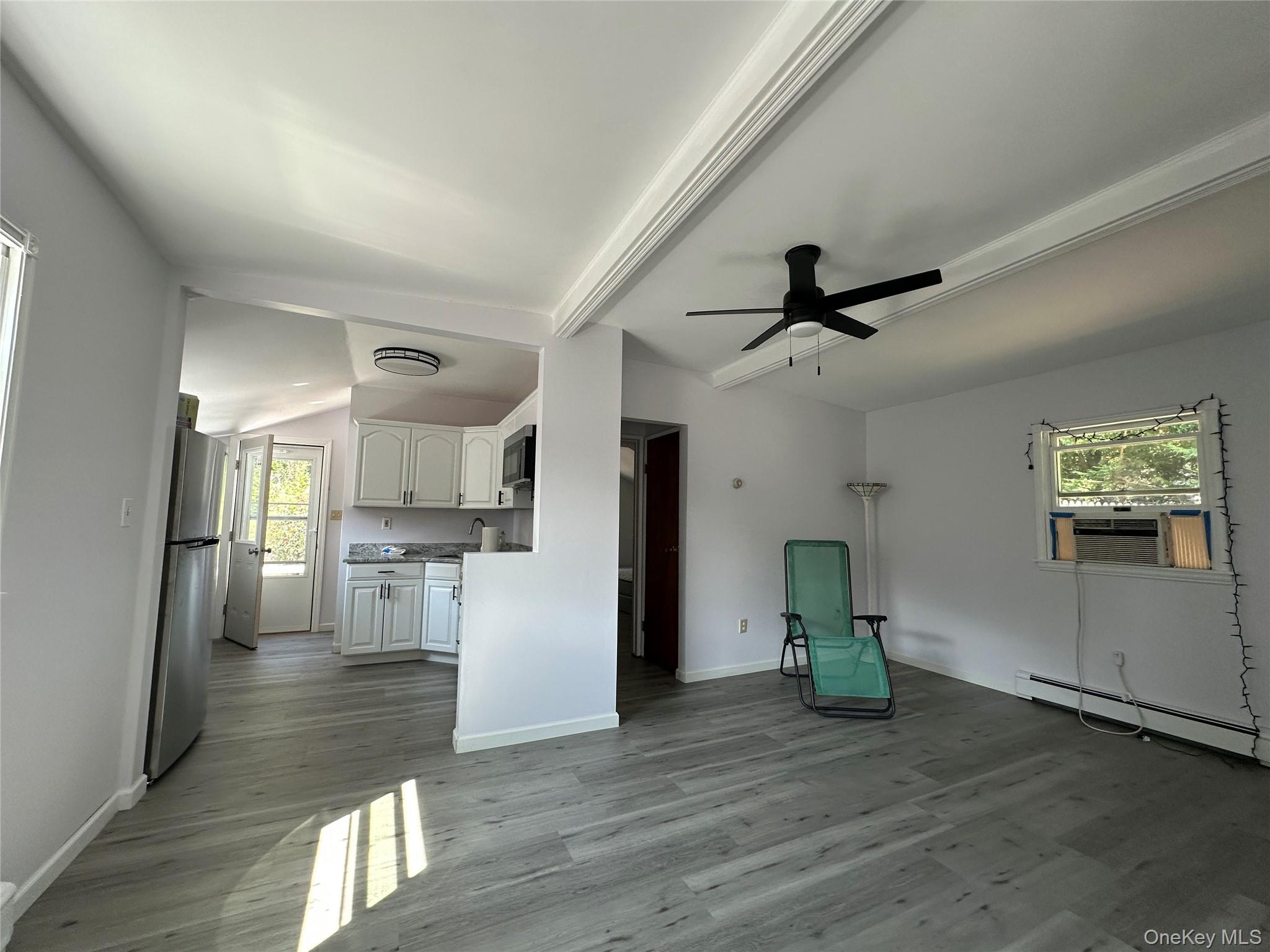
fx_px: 514
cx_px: 635
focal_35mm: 14
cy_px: 476
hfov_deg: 102.1
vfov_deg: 85.7
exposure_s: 1/99
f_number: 2.2
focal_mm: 2.22
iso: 125
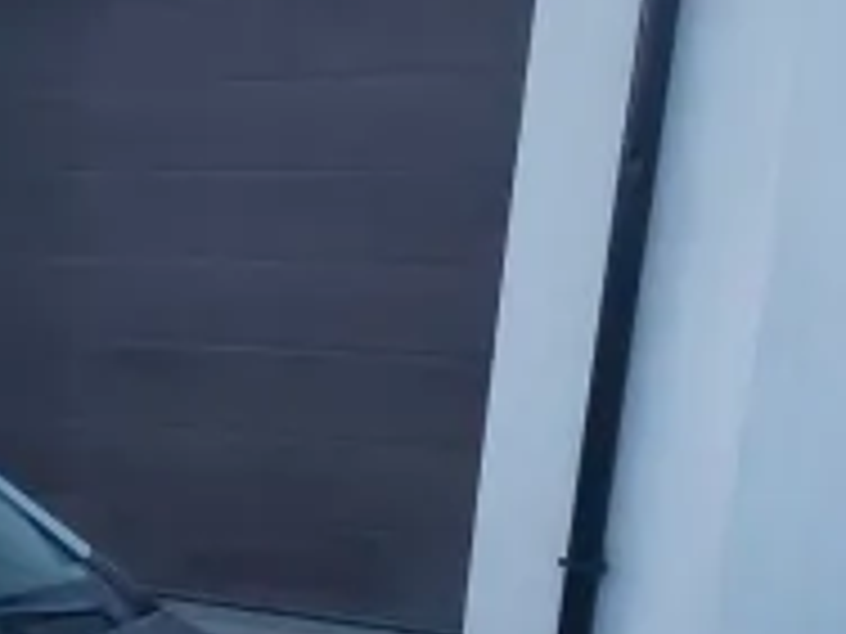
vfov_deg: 13.7
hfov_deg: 17.4
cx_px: -405
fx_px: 2493
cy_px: 917
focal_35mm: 102
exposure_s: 1/25
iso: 640
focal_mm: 4.6
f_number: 1.8
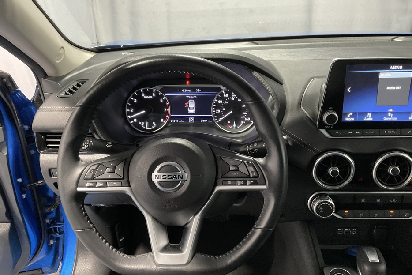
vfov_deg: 42.3
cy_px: 139
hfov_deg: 60.3
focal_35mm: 31
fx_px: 355
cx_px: 211
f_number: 1.8
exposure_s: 1/60
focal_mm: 3
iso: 200
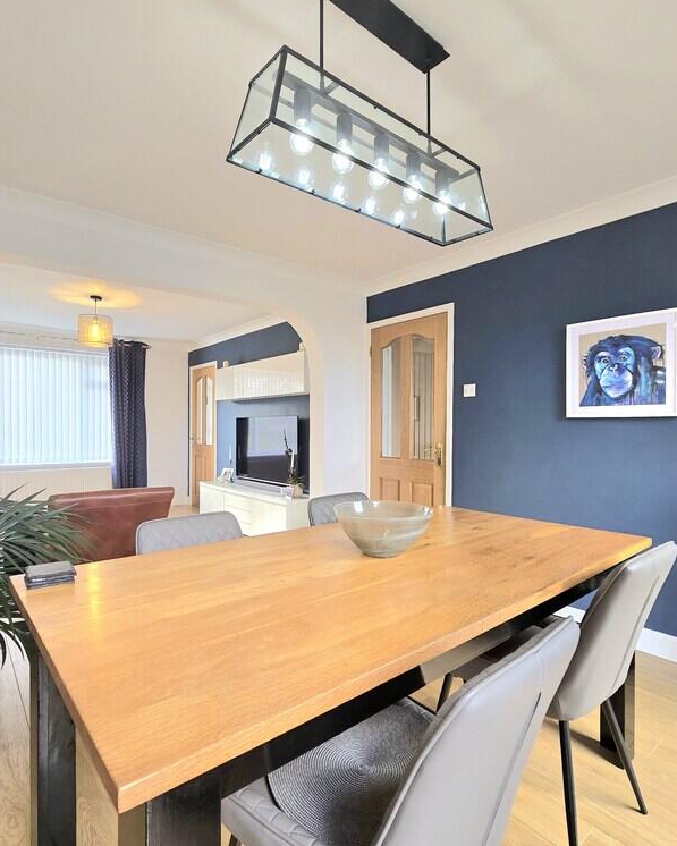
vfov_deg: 89.6
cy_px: 422
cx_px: 302
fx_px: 426
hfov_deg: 76.7
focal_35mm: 17
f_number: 2.2
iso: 64
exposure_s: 1/50
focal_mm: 2.2
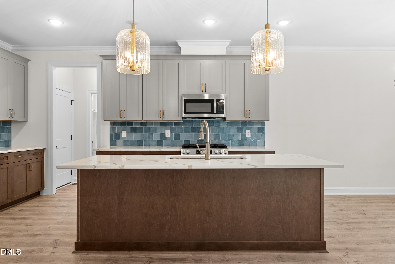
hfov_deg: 76.1
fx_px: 252
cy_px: 132
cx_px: 198
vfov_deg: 55.2
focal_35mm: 23
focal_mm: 23
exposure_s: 1/3
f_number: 8
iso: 250
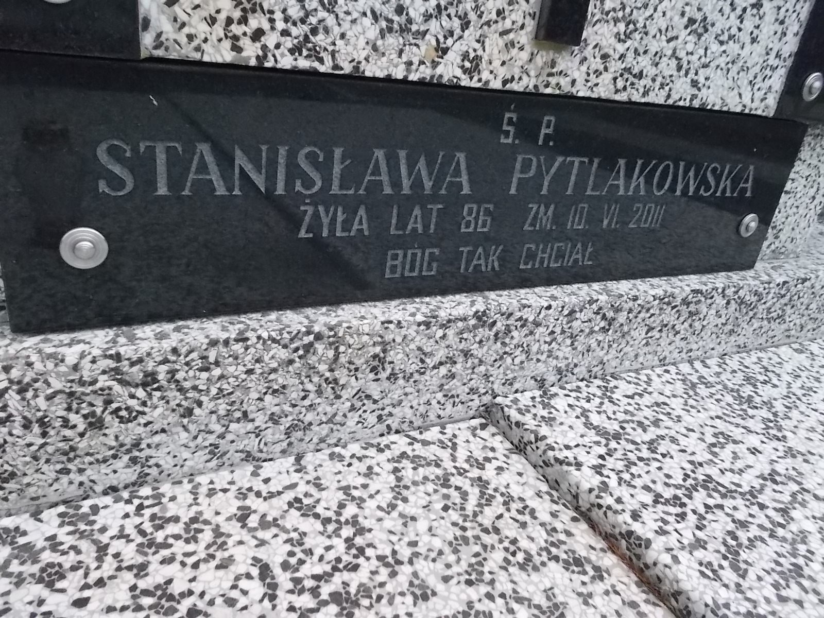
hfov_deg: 67.3
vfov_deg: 53.1
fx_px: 619
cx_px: 412
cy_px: 309
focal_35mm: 26
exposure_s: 1/500
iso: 400
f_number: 8
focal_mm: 4.6
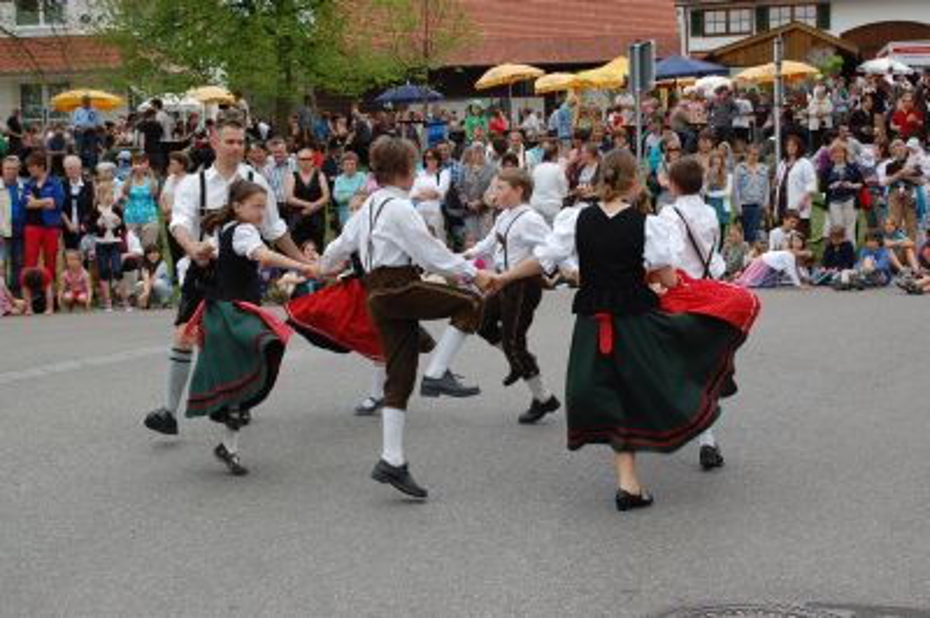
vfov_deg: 25.7
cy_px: 309
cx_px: 465
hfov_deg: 37.9
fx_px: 1355
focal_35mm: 52
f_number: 7.1
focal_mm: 35
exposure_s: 1/200
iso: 200
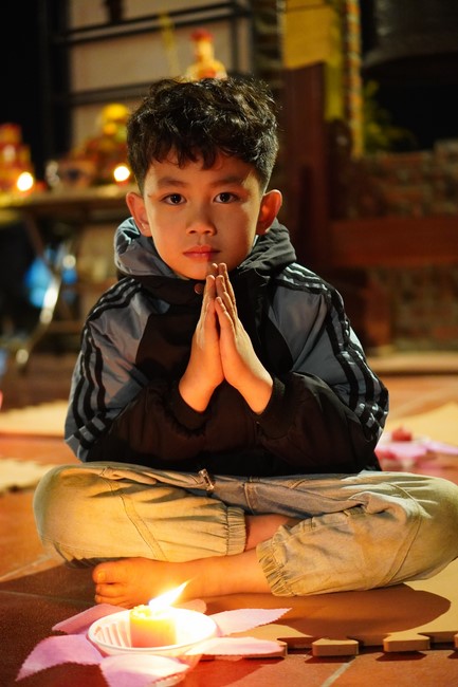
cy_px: 344
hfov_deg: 25.7
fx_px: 1002
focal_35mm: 52
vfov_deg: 37.9
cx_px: 229
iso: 3200
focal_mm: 35
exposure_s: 1/80
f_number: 1.8
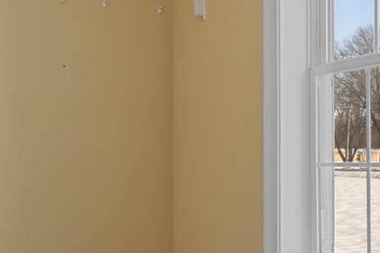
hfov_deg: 31.4
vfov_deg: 21.2
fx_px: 674
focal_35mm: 64
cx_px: 228
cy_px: 169
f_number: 7.1
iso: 250
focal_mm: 11.5
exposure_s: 1/10
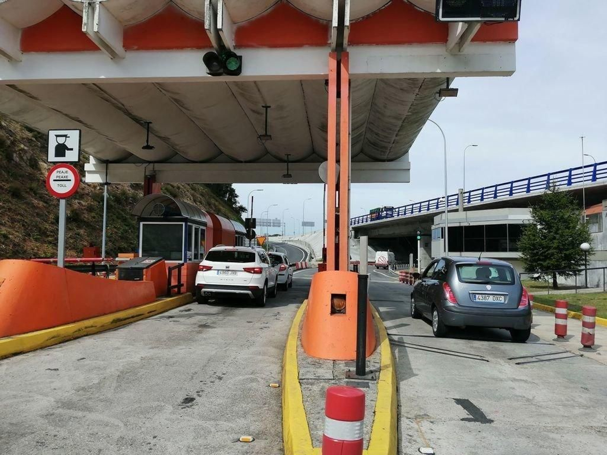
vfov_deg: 51.4
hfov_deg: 65.3
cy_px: 228
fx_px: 473
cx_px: 304
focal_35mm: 27
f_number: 1.8
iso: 50
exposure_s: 1/1757
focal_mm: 3.96
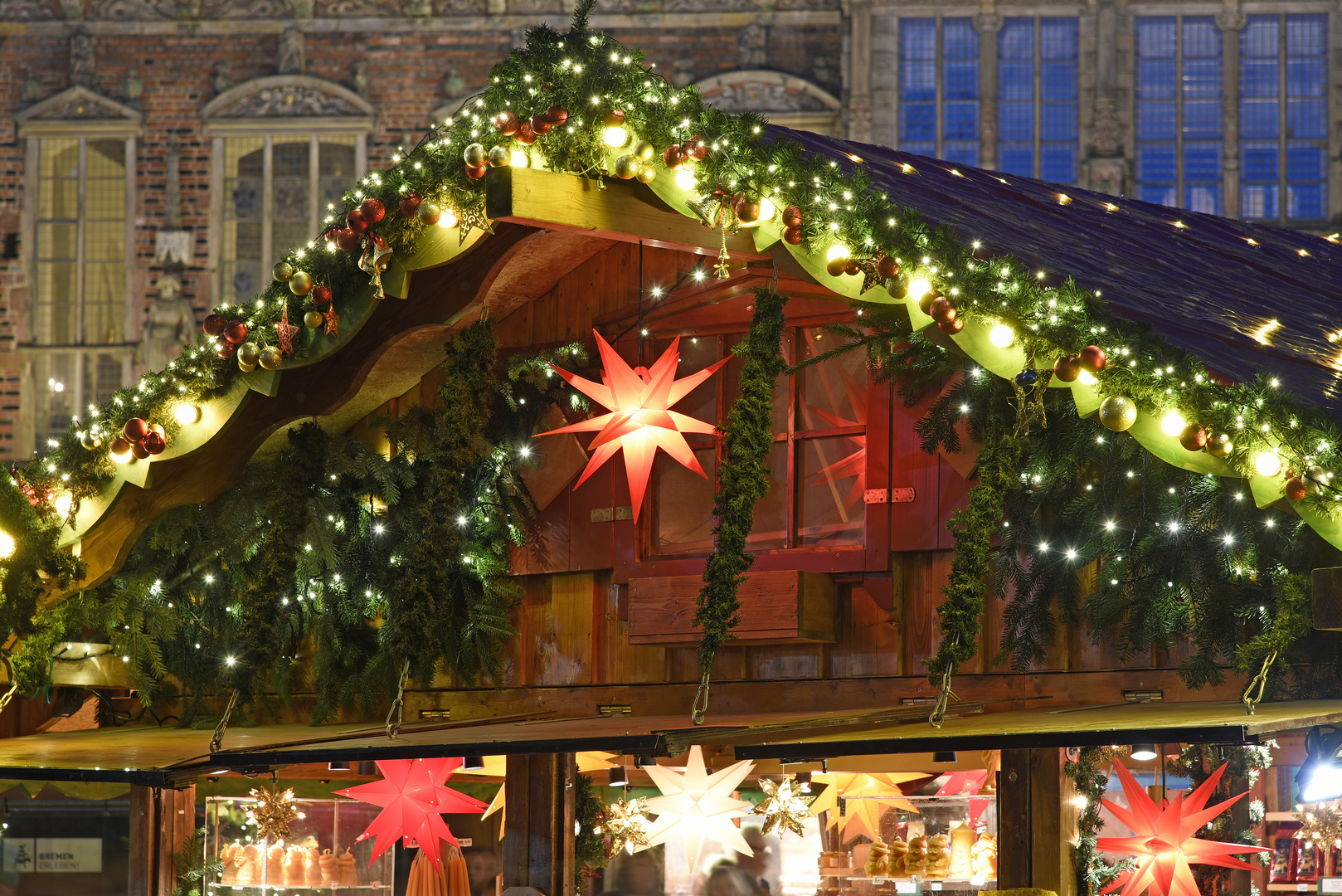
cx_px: 671
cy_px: 448
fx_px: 4475
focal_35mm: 120
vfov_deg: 11.4
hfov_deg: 17.1
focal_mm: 120
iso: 100
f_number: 9
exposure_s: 2.5
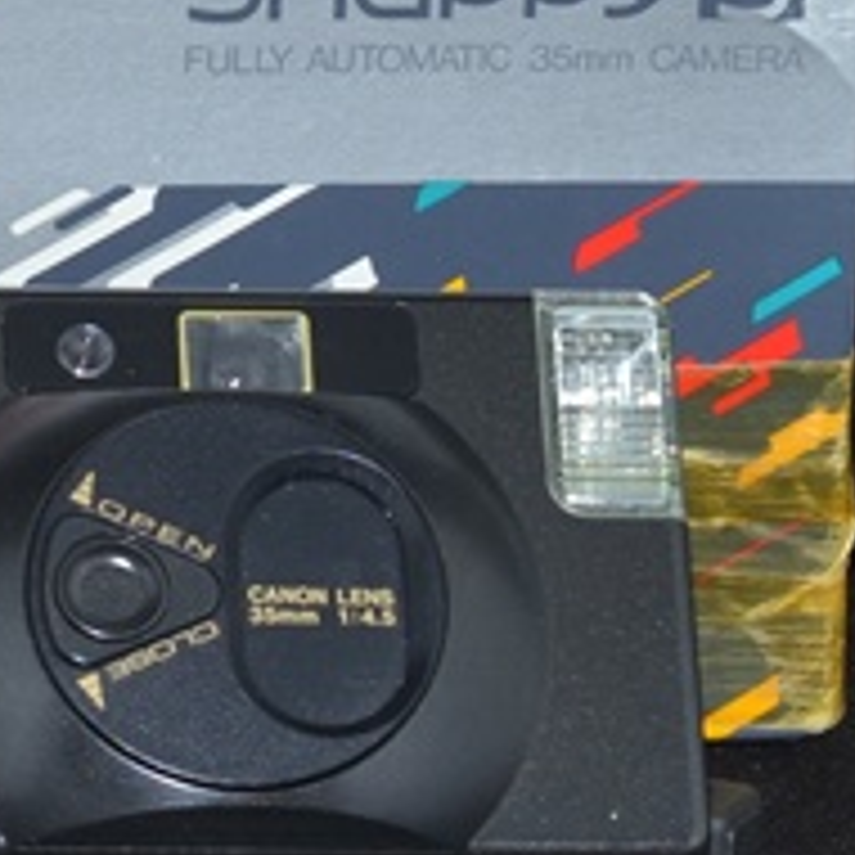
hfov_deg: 6.4
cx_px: -554
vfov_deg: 6.5
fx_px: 7489
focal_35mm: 268
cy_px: 232
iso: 110
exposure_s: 1/60
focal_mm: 40
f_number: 8
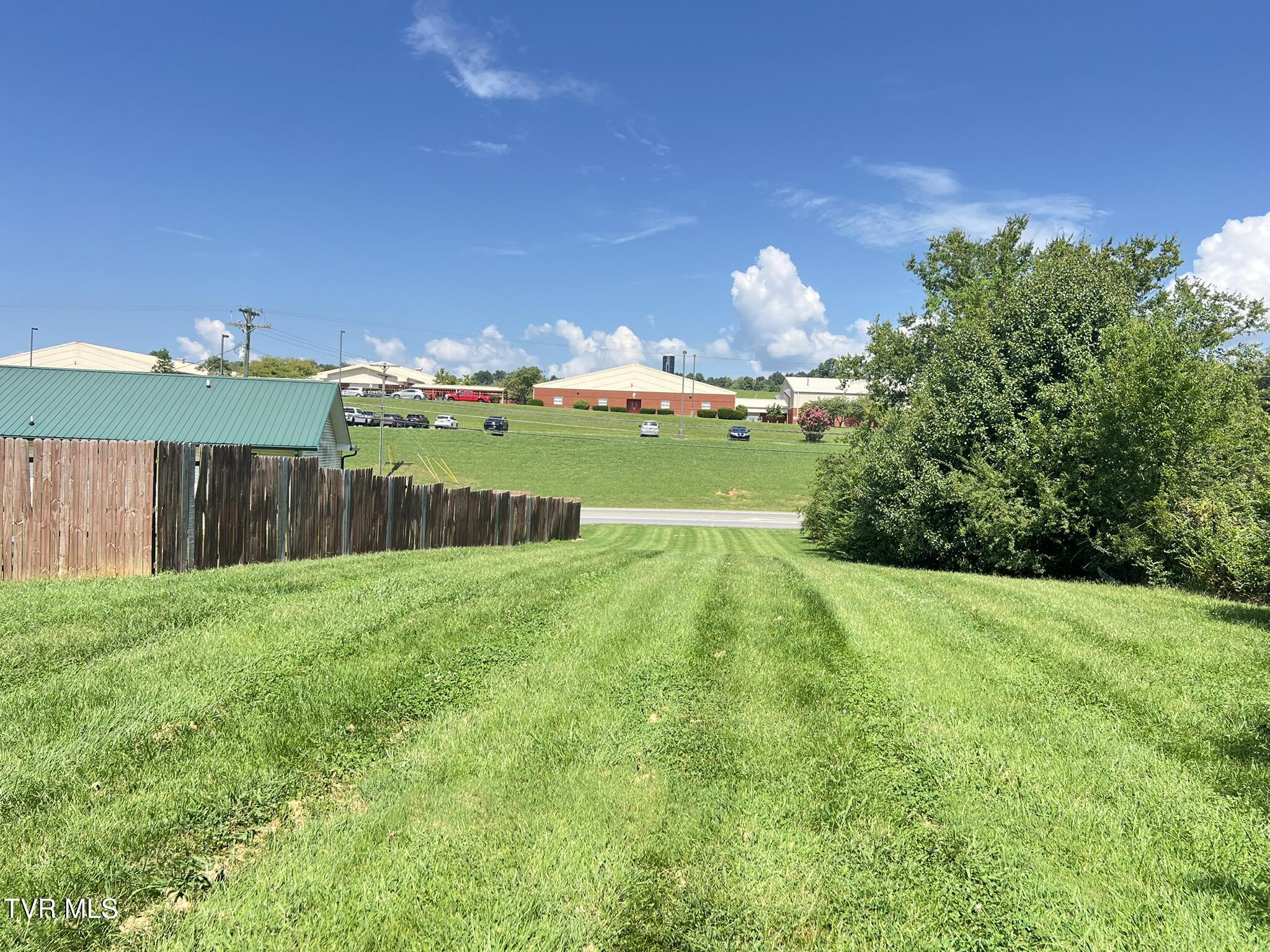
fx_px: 954
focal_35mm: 26
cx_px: 635
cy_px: 476
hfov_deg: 67.3
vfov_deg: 53.1
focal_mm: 5.7
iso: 50
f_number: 1.5
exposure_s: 1/1326
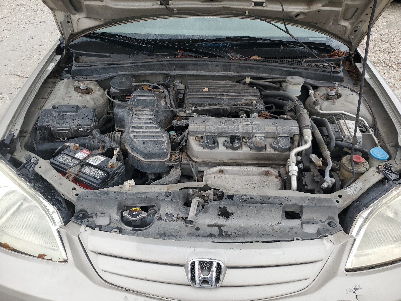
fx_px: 301
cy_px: 150
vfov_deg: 53.1
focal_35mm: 26
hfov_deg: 67.3
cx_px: 200
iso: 50
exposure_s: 1/345
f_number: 1.5
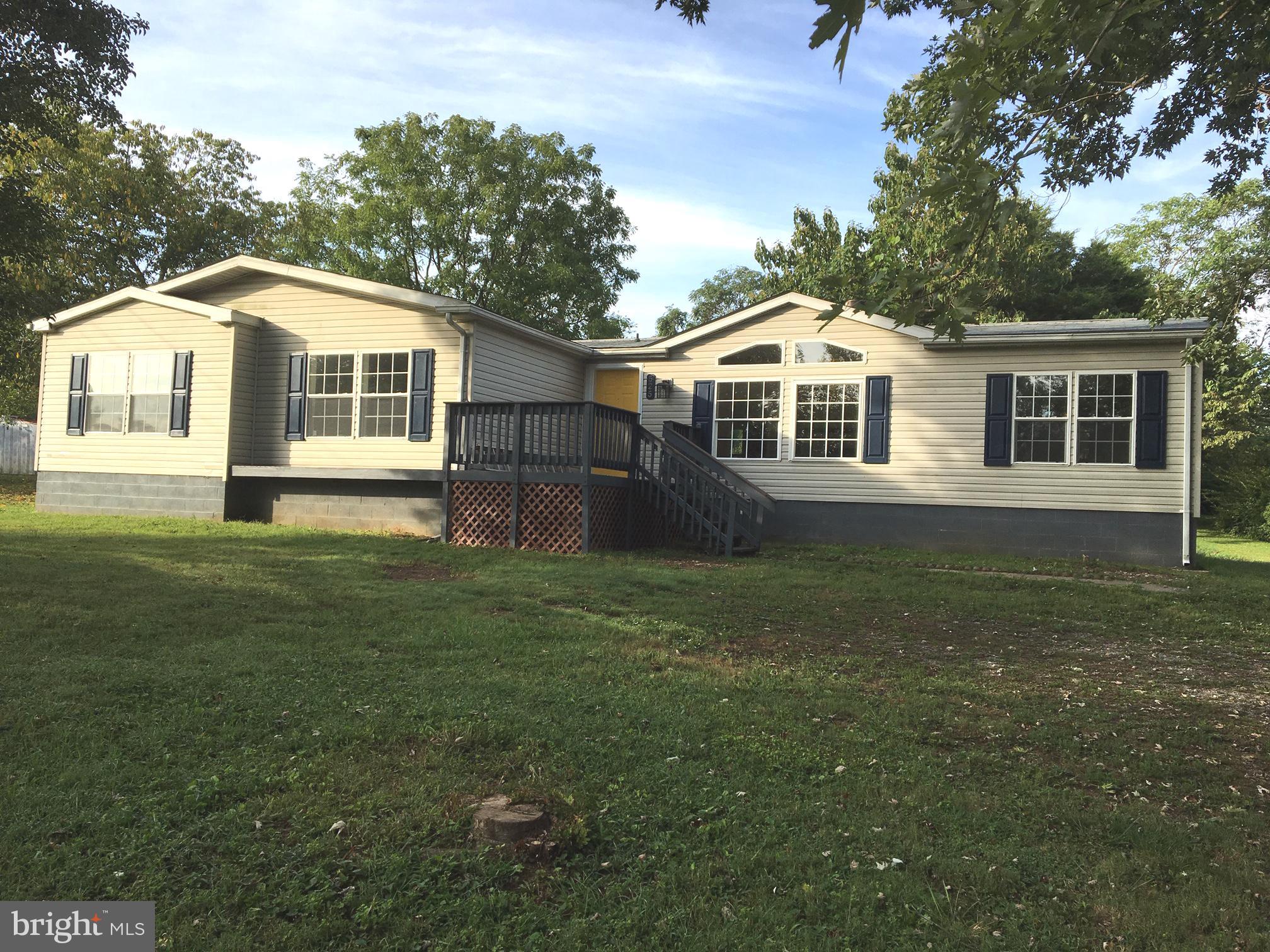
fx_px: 1064
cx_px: 635
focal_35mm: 29
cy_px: 476
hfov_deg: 61.7
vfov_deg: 48.2
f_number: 2.2
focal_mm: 4.15
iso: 25
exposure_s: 1/674
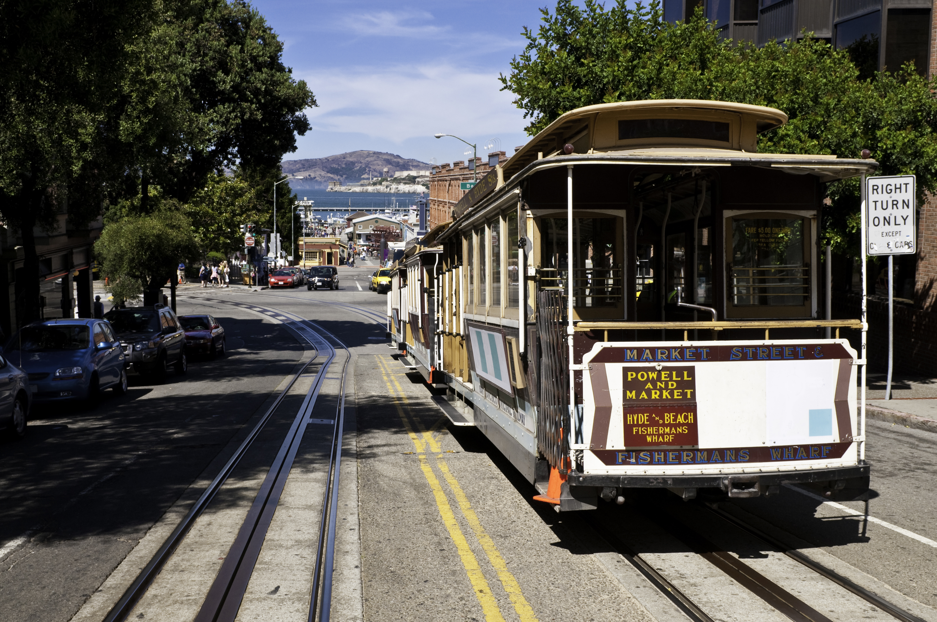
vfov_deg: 36.8
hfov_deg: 53.2
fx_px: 936
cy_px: 311
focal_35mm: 36
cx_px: 468
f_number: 10
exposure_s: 1/320
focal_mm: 24
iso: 200
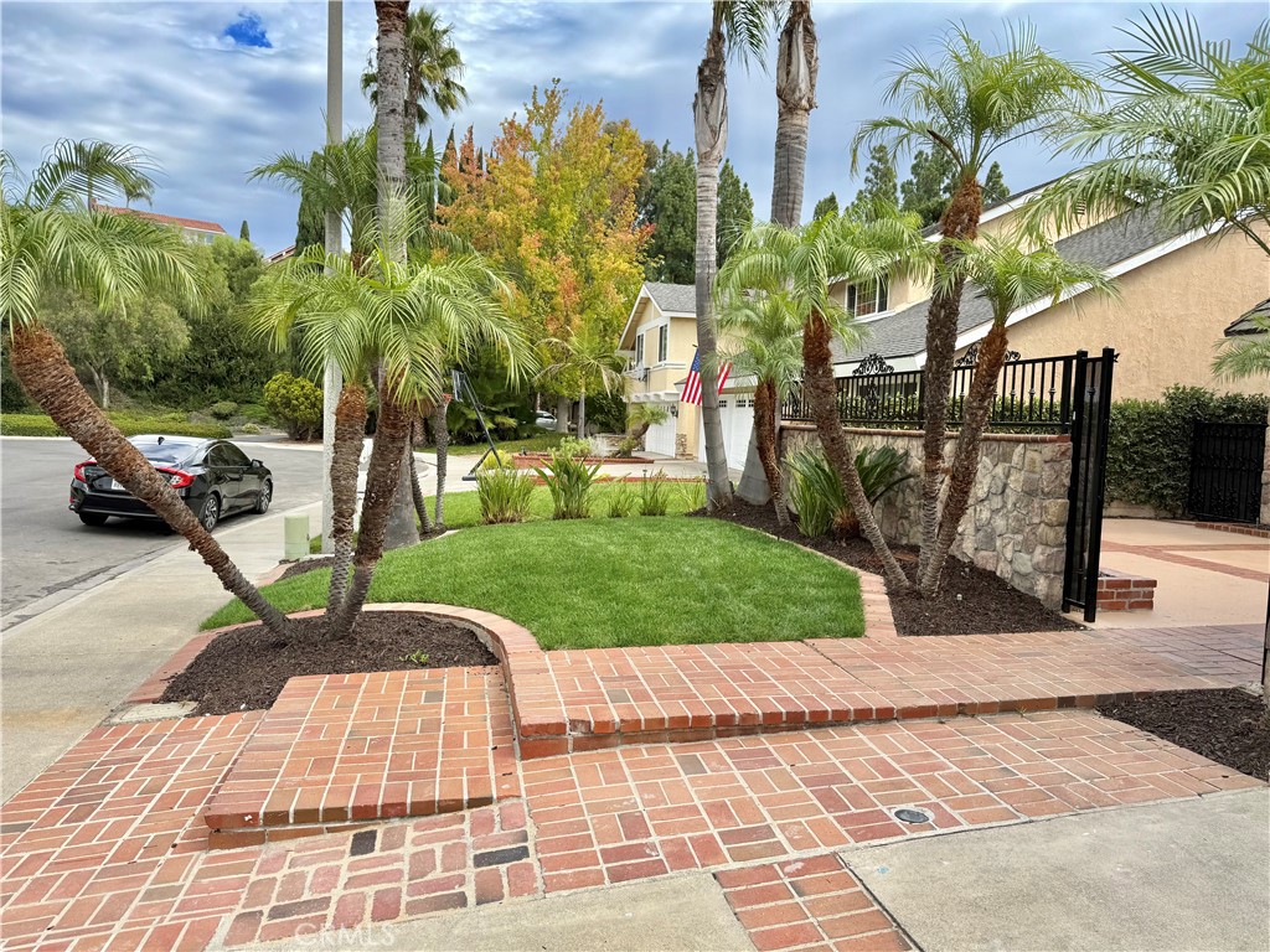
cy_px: 476
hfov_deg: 71.6
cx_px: 635
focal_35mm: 24
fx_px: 881
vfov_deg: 56.8
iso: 80
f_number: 1.78
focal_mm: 6.76
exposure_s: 1/2445
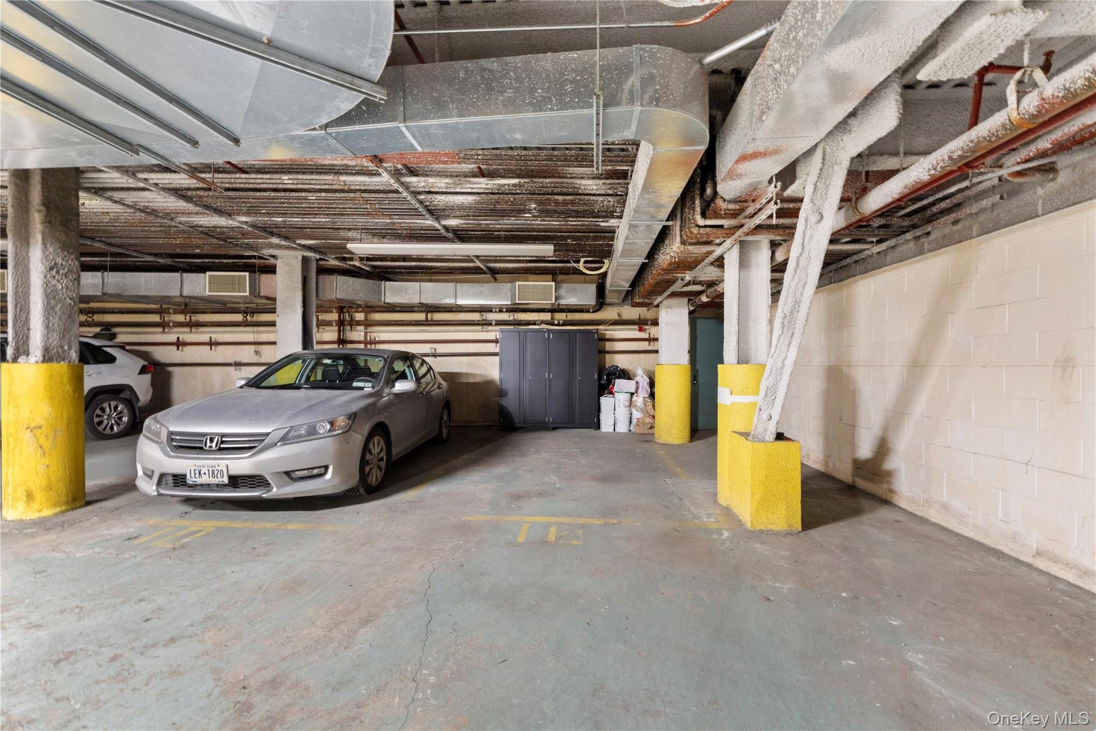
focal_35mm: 14
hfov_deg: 104.3
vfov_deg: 81.2
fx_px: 426
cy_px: 366
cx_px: 548
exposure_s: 2.5
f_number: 9
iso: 800
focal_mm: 14
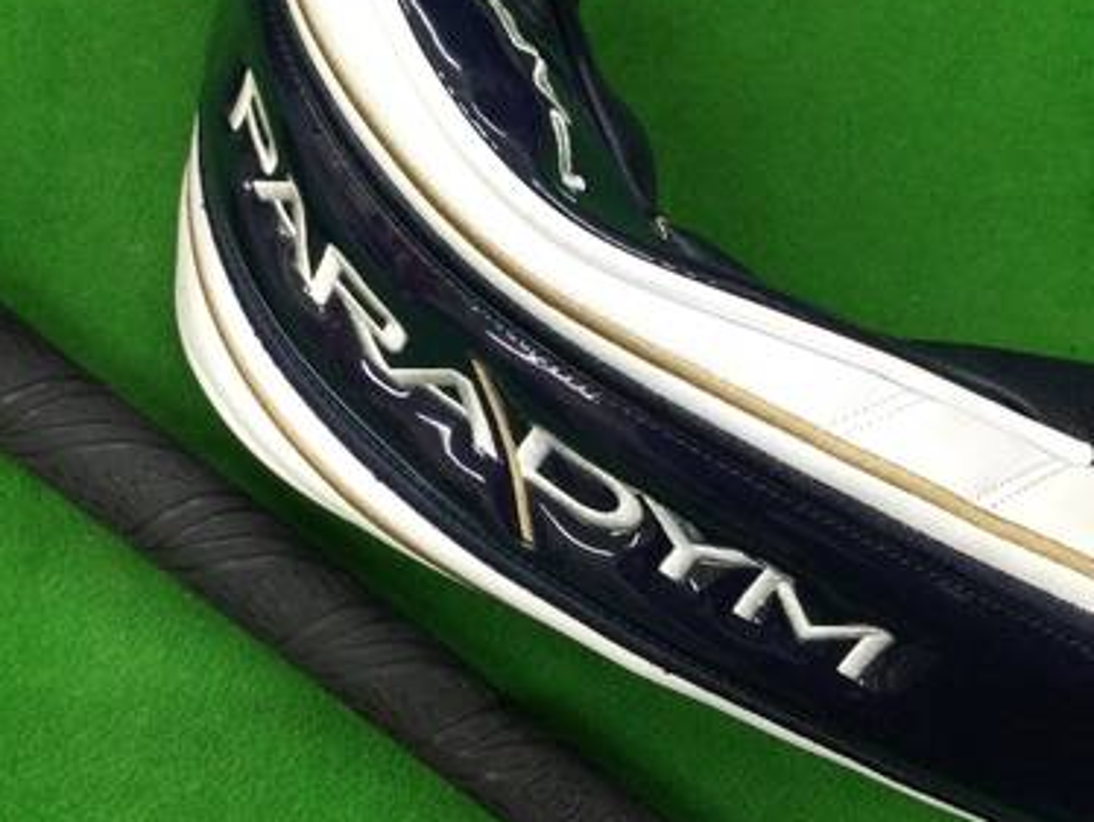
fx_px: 1676
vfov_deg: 27.6
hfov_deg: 36.1
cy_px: 430
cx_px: 532
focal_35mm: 53
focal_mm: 3.3
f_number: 2.4
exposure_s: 1/30
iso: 80
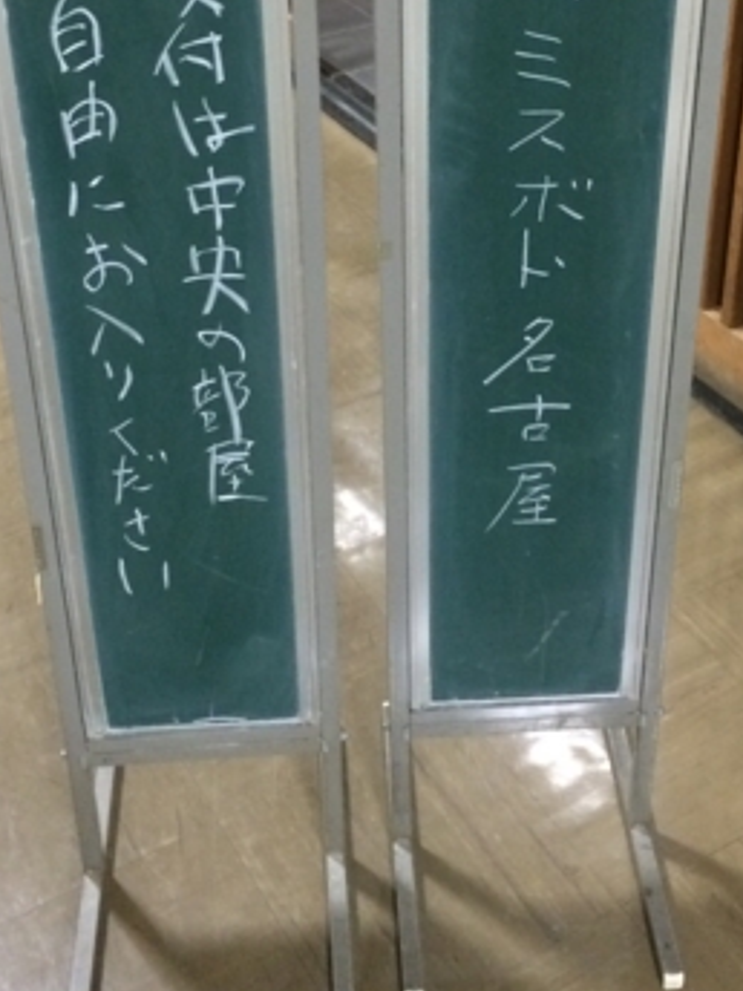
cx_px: 377
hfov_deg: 27.0
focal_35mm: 54
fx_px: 1545
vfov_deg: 34.7
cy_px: 239
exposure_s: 1/15
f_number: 2.2
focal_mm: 4.15
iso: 400
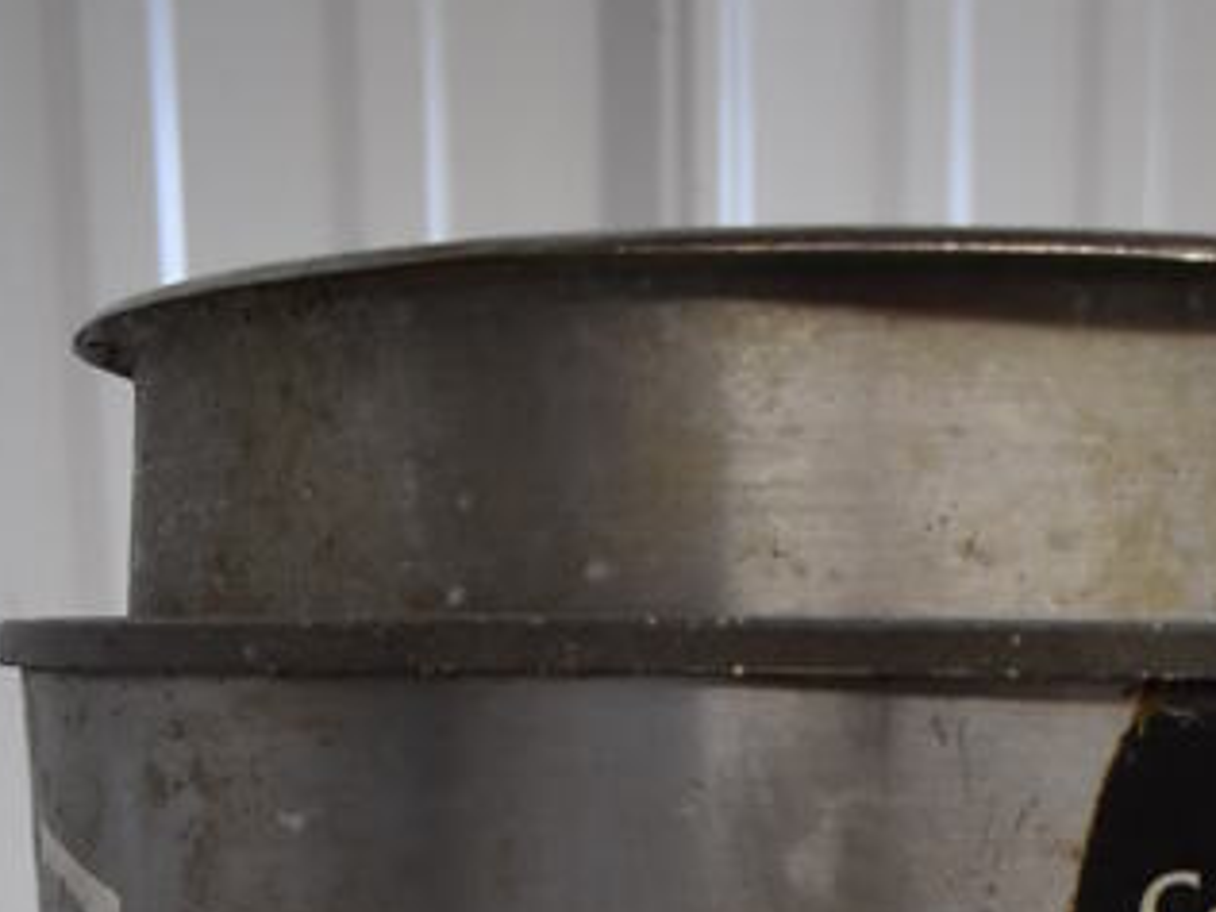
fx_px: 2635
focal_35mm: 75
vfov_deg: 16.6
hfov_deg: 25.8
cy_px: 1610
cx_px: 839
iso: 800
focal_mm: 18
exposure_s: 1/125
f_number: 3.5
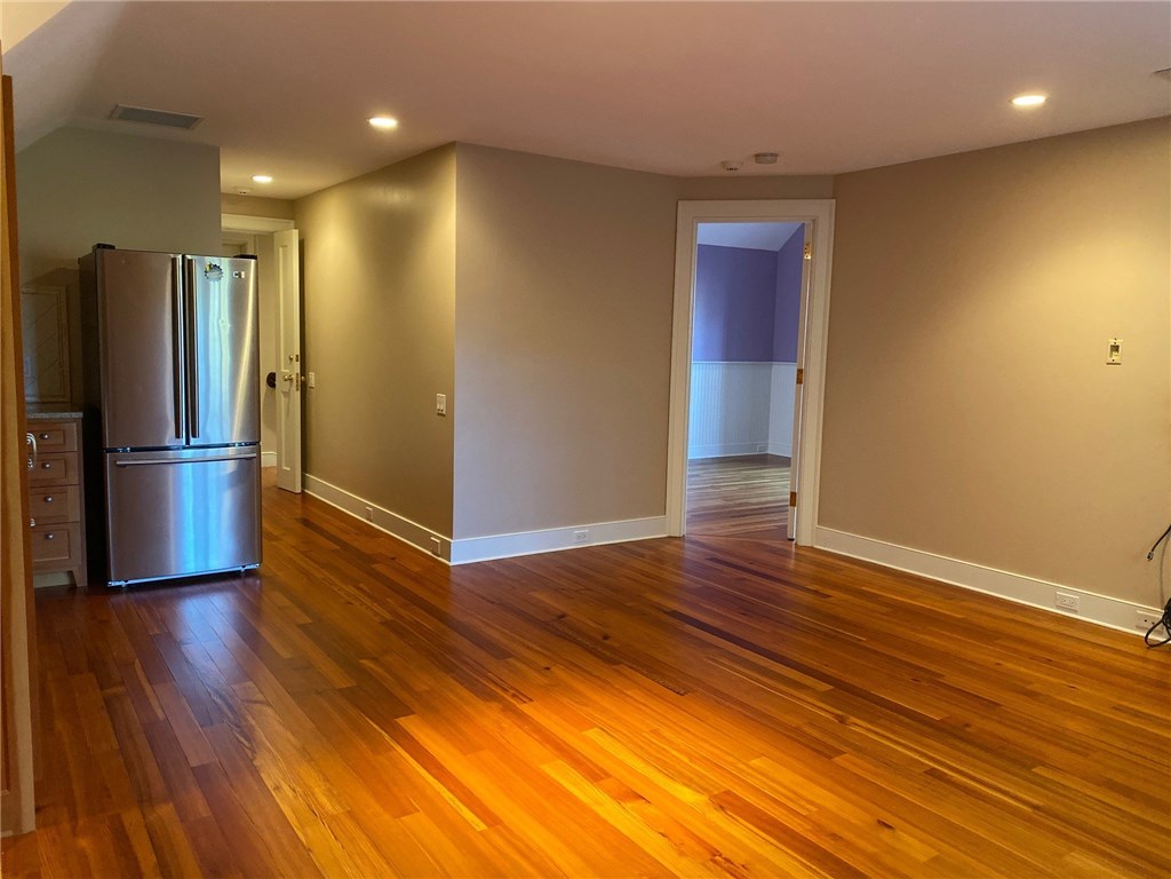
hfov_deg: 67.3
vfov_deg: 53.1
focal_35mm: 26
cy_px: 440
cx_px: 586
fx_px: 880
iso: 400
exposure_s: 1/60
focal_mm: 4.25
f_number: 1.8
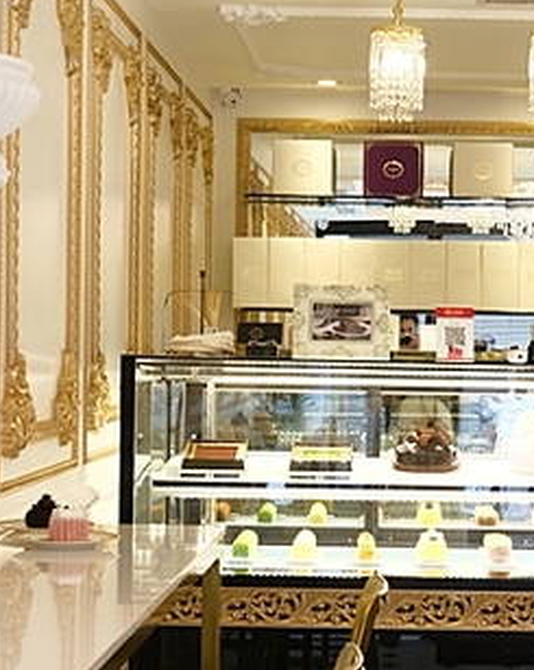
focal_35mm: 91
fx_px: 1800
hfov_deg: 16.8
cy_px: 402
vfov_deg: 21.0
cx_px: 390
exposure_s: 1/70
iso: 500
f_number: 5
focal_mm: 23
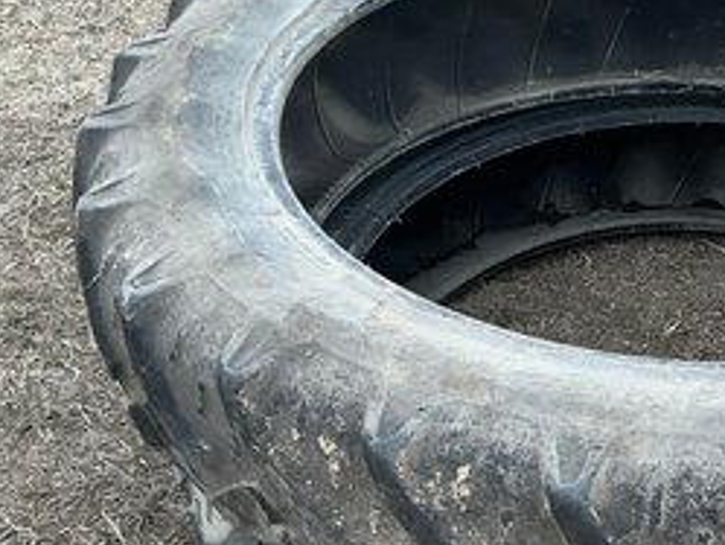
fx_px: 1488
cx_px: 659
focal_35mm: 71
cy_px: 424
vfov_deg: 20.5
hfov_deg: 26.4
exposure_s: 1/129
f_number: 1.8
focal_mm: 3
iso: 20
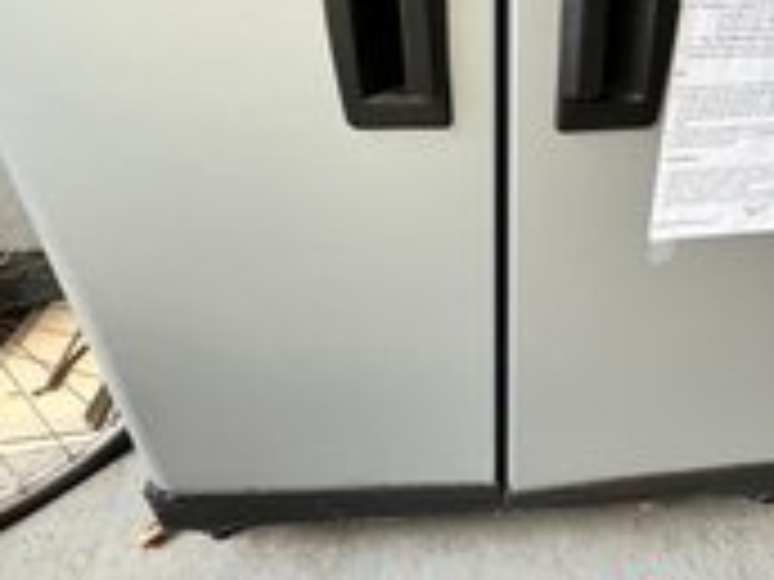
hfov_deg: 65.8
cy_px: 196
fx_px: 581
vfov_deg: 52.1
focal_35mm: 26
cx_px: 506
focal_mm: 1.57
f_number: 1.8
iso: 200
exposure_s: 1/99
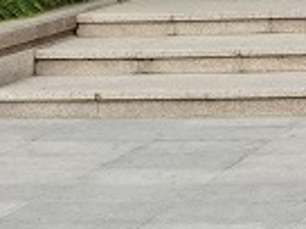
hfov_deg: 10.8
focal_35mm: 159
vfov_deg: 8.3
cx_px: 706
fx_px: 1406
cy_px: -388
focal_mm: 5.56
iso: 50
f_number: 1.6
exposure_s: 1/783
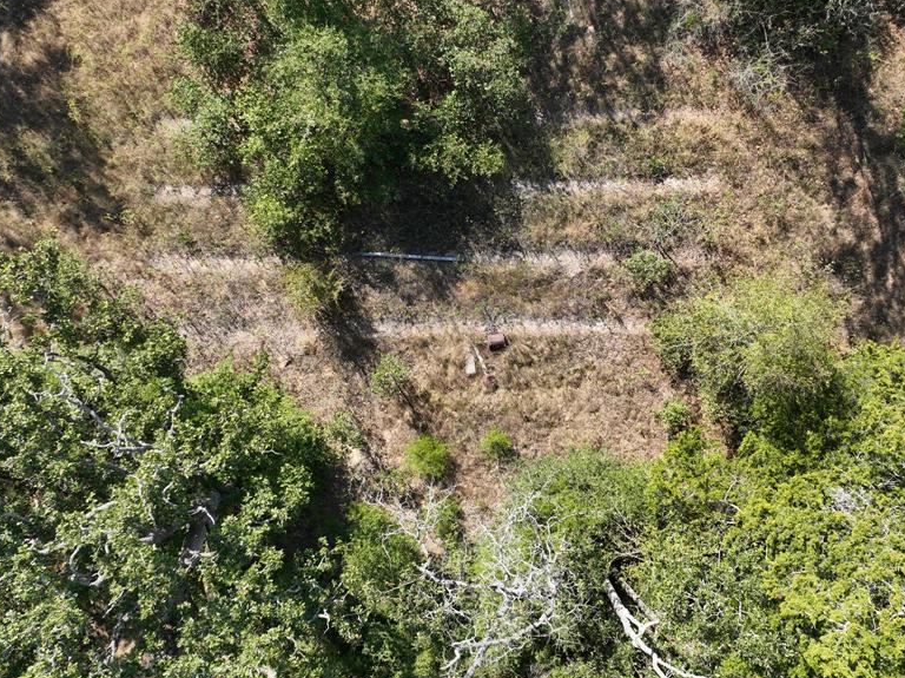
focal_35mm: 32
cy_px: 317
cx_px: 513
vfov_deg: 44.1
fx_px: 836
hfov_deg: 56.7
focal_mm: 12.29
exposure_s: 1/1250
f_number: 2.8
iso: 100
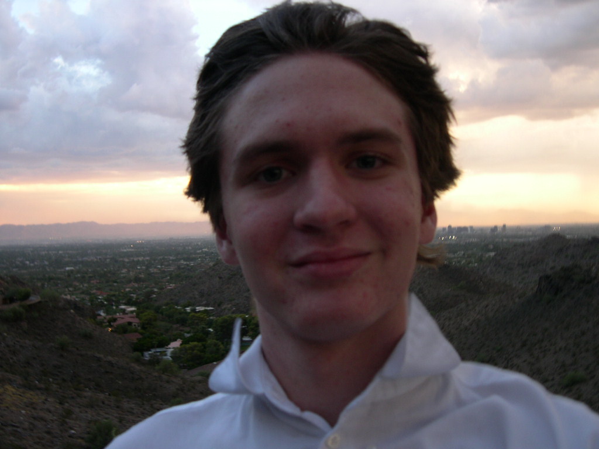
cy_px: 224
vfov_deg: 37.7
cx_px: 300
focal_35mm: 38
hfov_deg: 49.0
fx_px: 658
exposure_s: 1/38.7
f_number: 2.8
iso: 100
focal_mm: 8
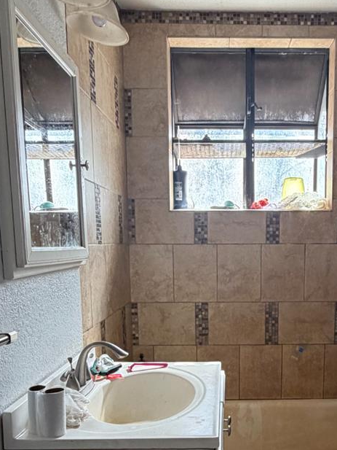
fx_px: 441
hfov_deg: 41.1
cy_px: 298
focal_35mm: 34
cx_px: 231
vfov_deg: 53.0
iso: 250
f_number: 2.2
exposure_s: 1/121
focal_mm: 2.22
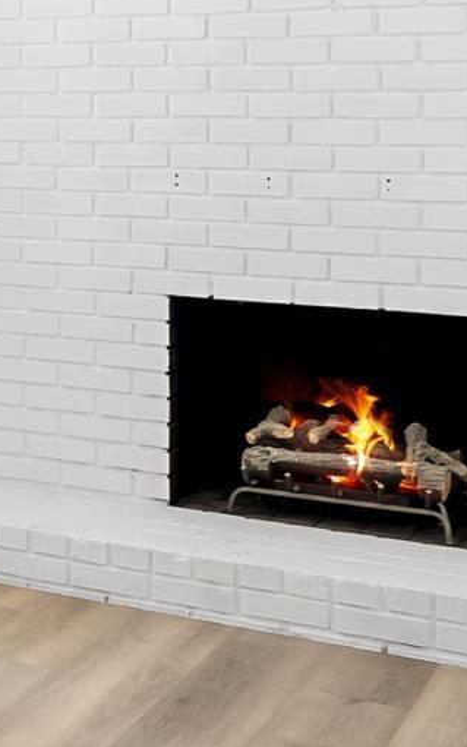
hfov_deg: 12.8
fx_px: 1628
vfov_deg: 25.4
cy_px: 146
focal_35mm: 80
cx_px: -627
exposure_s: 1/20
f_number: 8
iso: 500
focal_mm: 16
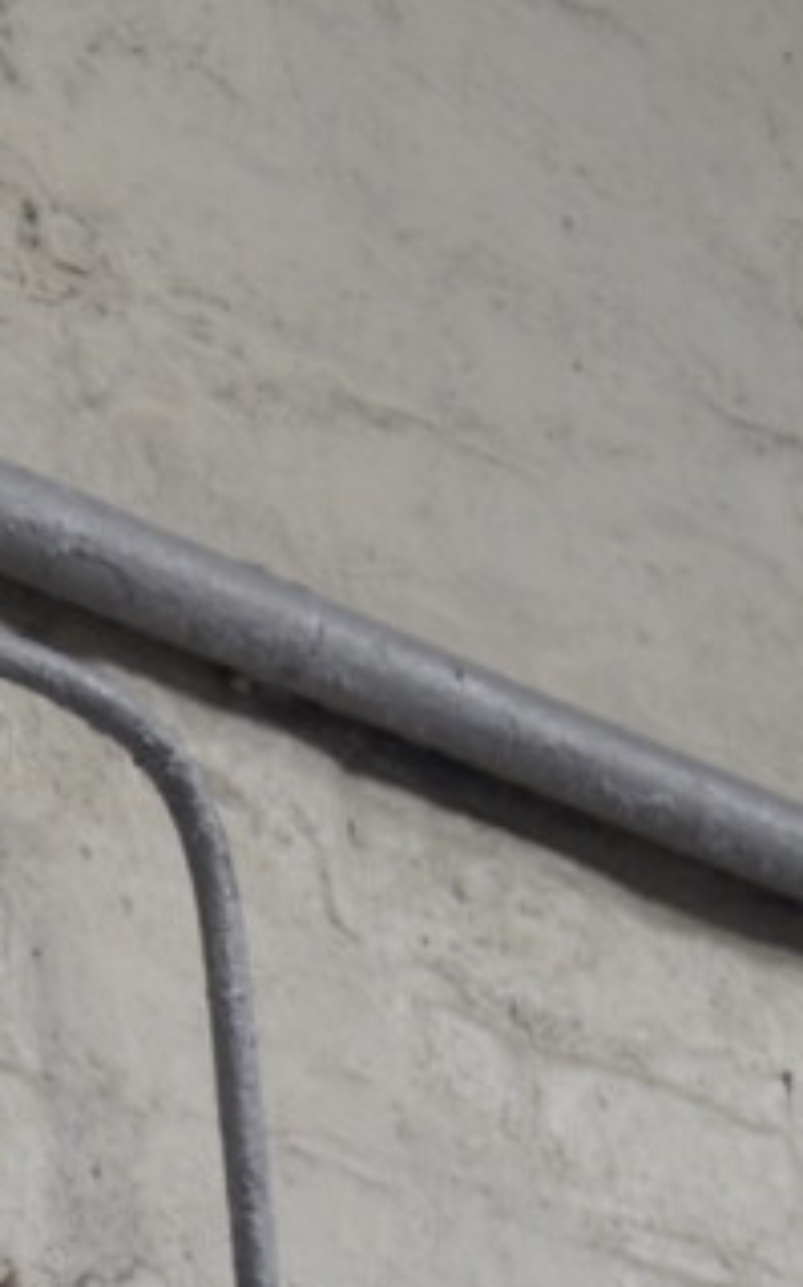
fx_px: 6872
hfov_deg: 6.3
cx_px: -1287
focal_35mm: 196
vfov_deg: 10.5
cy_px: 1638
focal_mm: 32
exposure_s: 1/60
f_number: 4.8
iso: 500
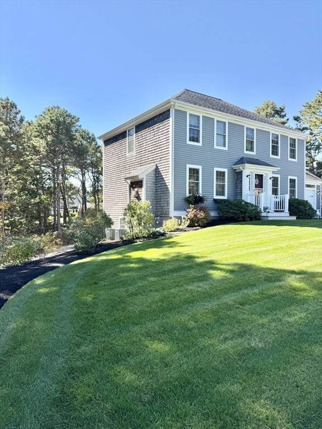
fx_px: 298
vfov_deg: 71.6
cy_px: 214
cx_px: 161
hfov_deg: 56.8
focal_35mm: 24
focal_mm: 6.76
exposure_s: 1/2105
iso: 80
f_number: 1.78
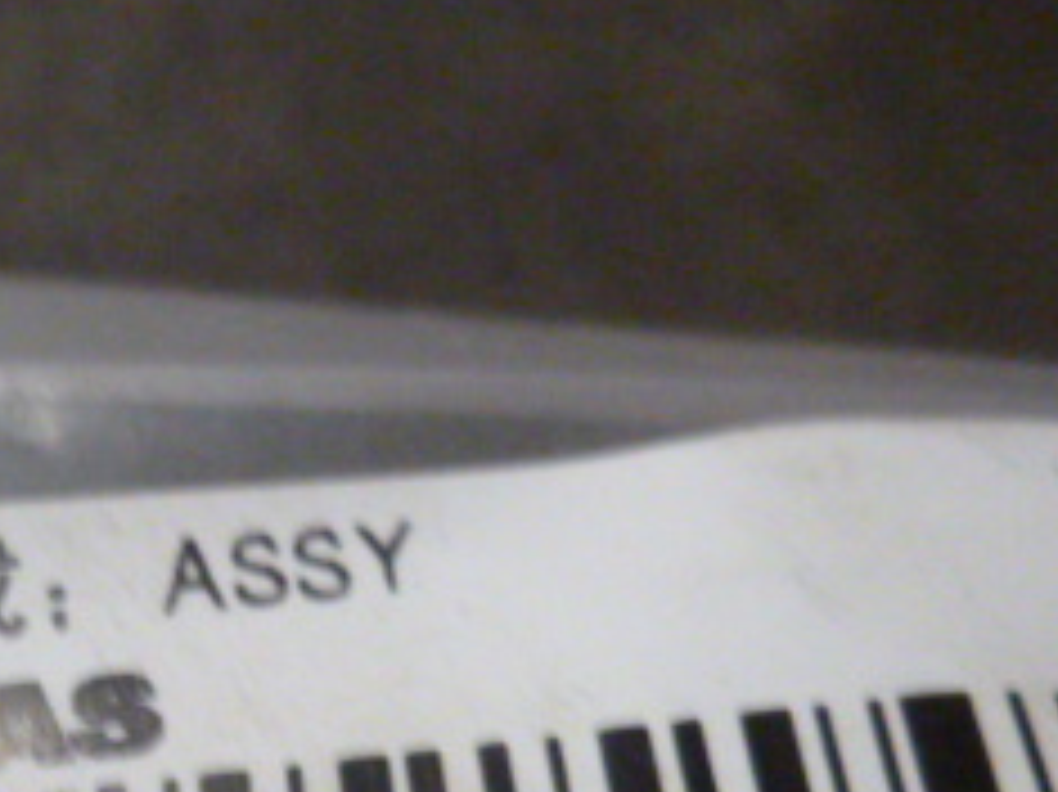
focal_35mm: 68
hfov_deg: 27.3
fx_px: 2077
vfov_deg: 20.5
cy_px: 882
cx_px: 54
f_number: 3.1
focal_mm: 4.5
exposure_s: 1/13
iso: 800
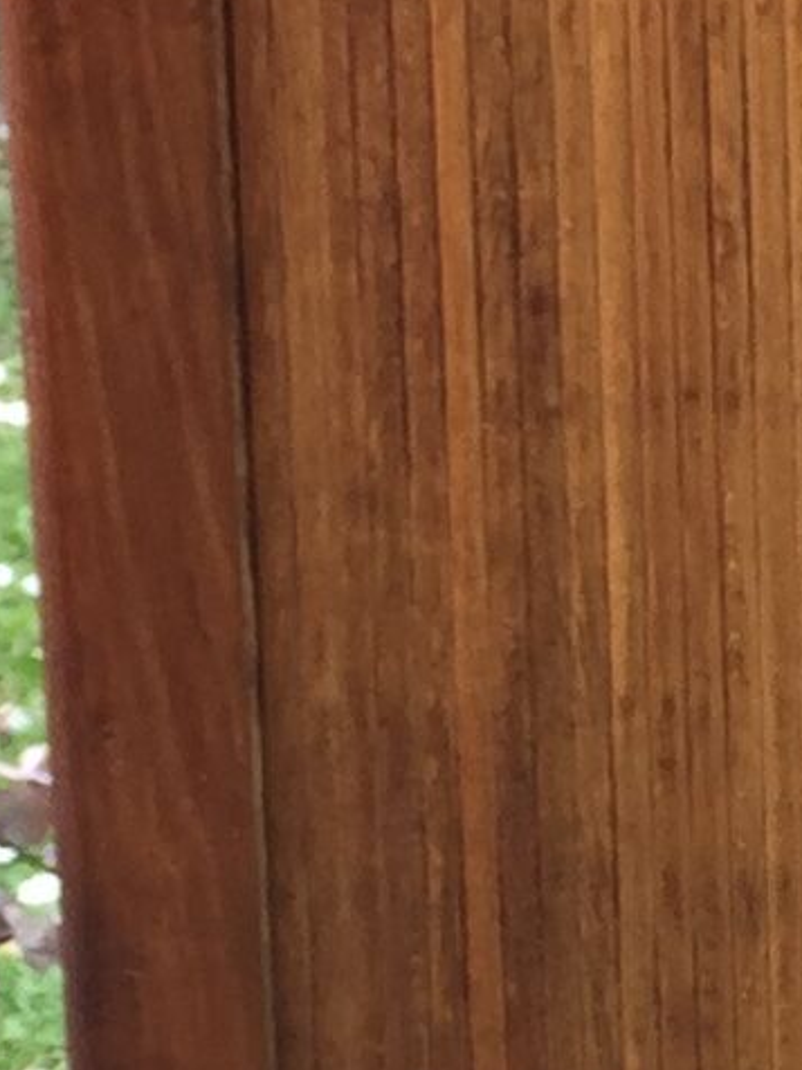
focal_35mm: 199
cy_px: -56
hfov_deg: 7.1
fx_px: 6147
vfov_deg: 9.9
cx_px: 1824
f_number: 2.2
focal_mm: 4.15
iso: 32
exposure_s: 1/113
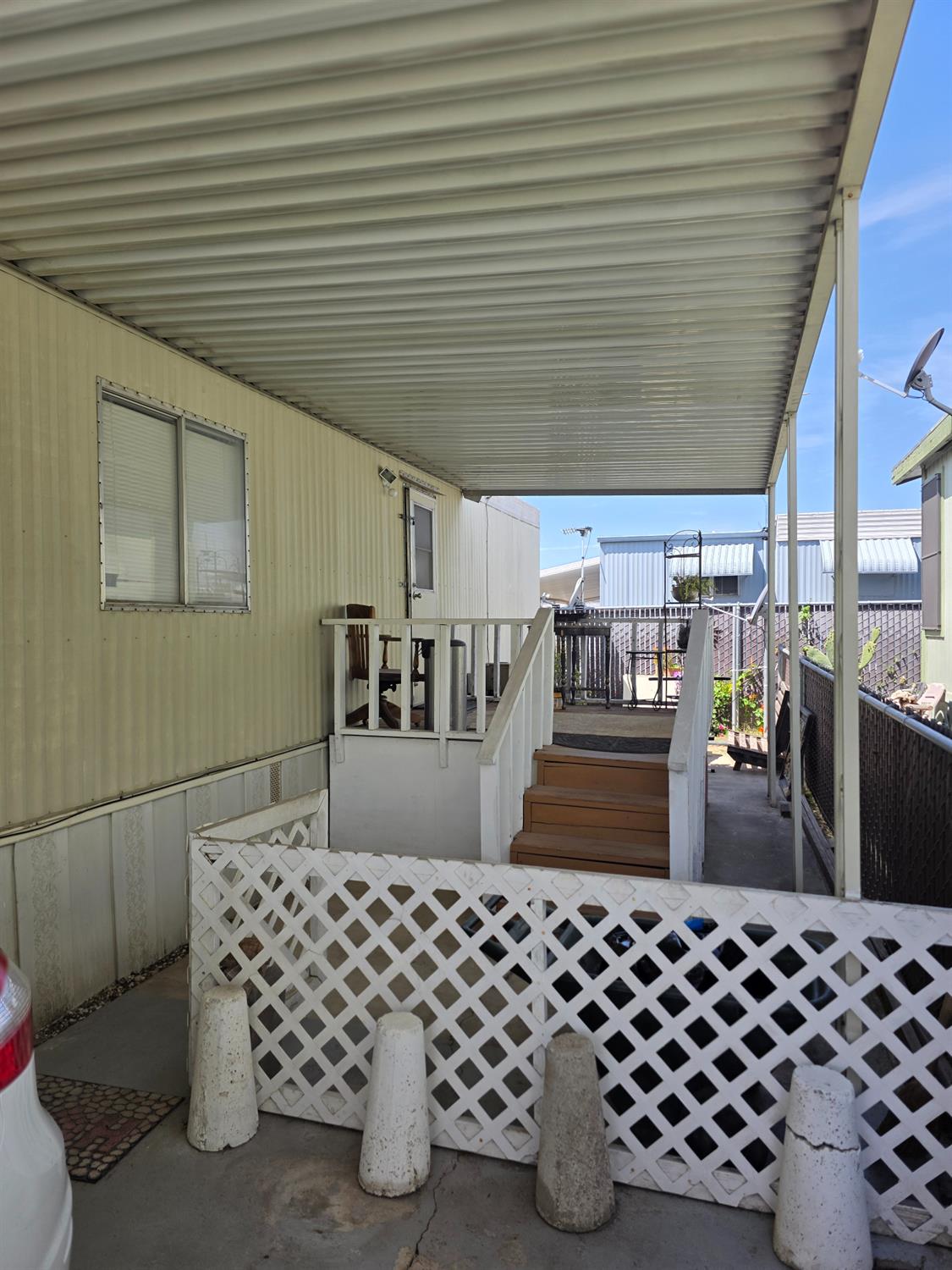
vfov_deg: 73.9
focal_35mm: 23
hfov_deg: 58.9
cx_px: 476
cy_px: 635
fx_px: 843
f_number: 1.7
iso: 80
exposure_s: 1/2586
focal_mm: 6.3
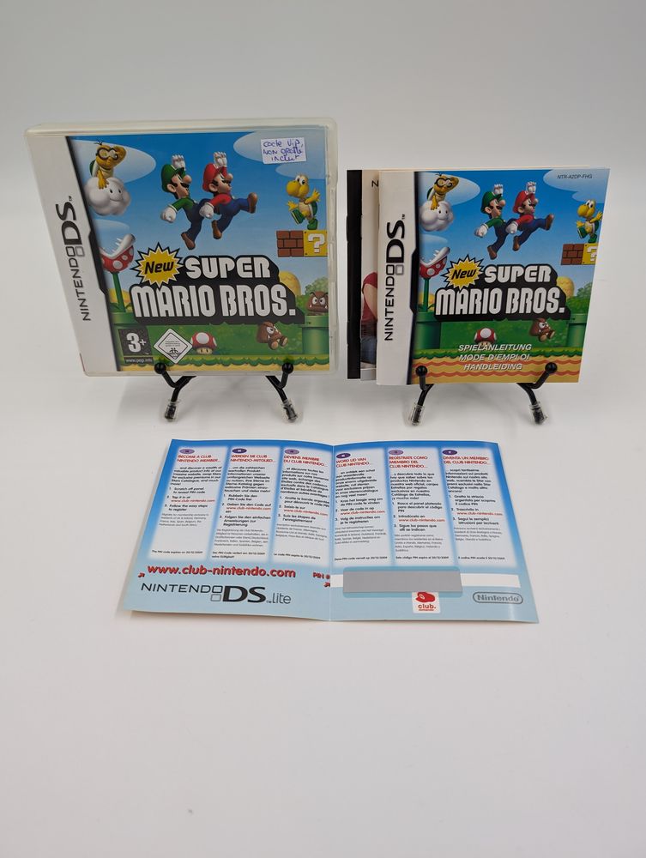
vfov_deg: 71.5
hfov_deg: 56.9
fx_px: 596
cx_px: 323
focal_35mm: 24
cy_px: 429
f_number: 1.68
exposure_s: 1/31.7
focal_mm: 6.9
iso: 29
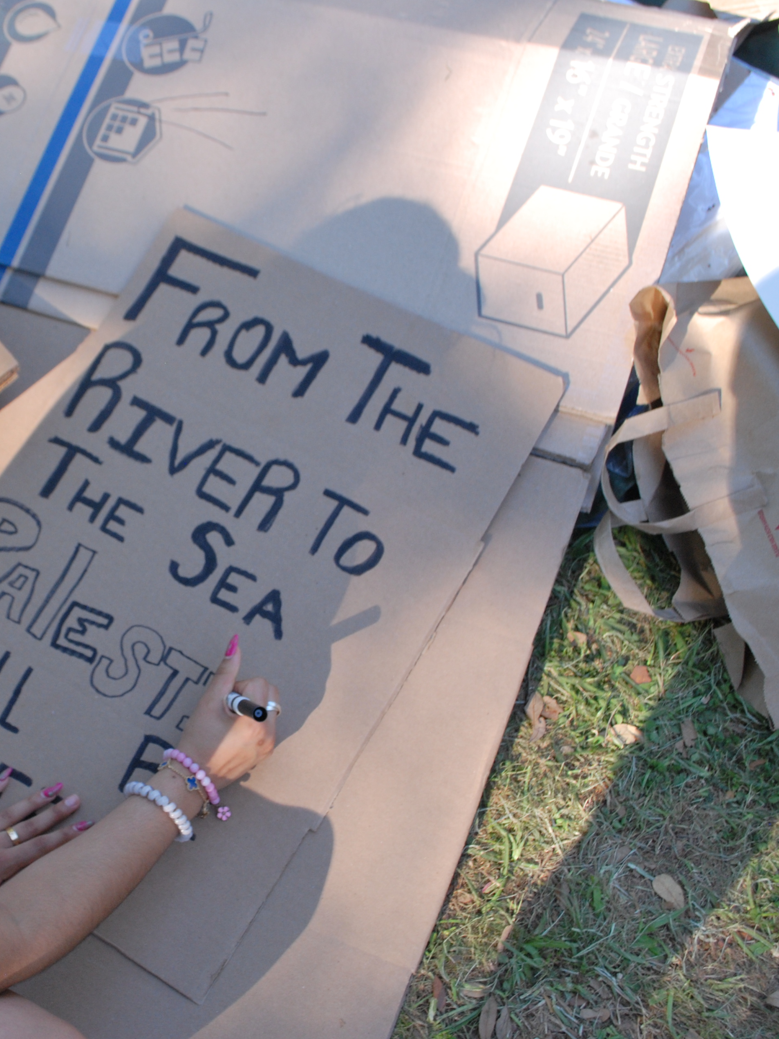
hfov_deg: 31.8
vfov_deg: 42.9
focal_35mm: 44
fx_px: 1320
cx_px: 137
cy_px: 526
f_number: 5.6
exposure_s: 1/125
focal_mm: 20
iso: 400
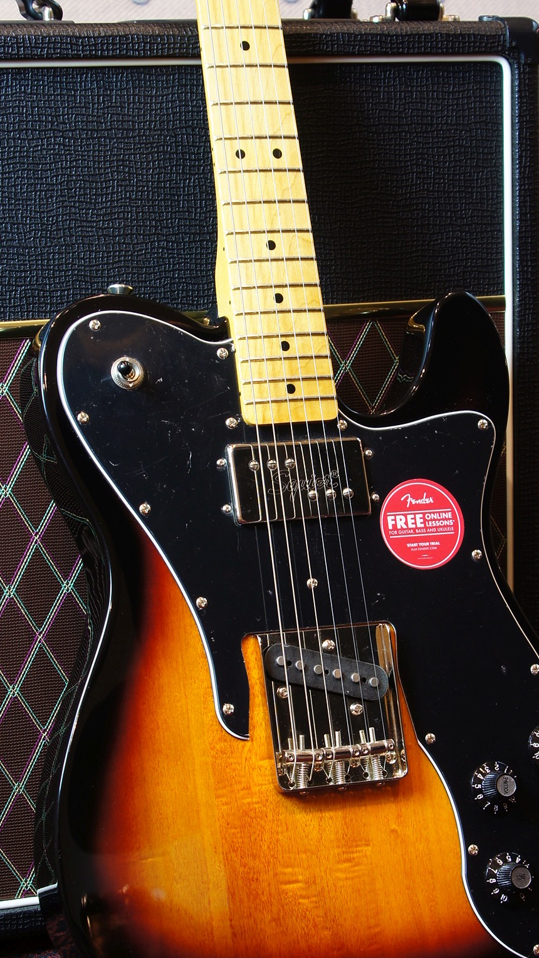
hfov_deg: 12.9
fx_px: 2387
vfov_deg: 22.7
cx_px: 327
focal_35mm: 94
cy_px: 473
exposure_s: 1/2.5
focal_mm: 40
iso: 100
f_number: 7.1
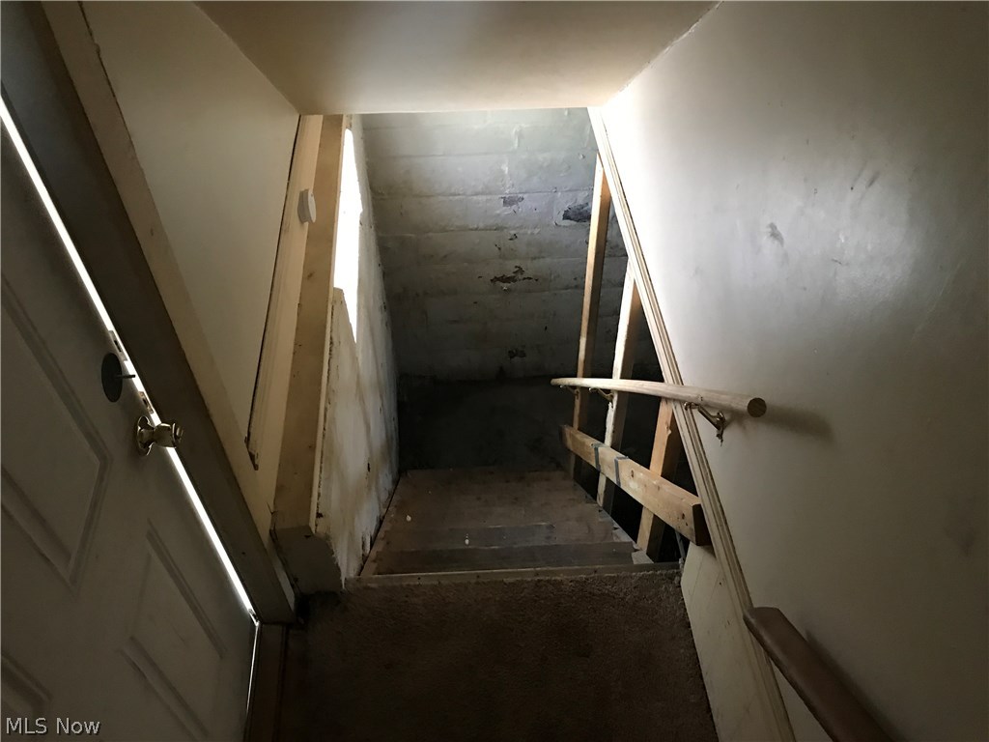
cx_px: 494
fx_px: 800
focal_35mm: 28
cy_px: 371
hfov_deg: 63.4
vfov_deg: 49.7
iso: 100
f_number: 1.8
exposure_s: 1/7
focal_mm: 3.99
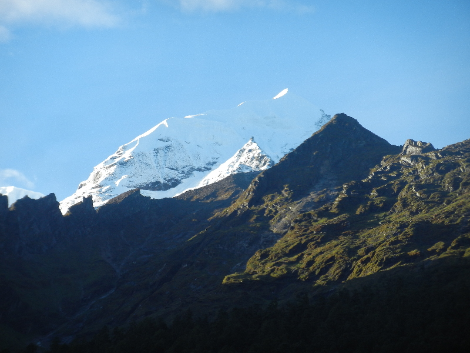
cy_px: 176
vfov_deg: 5.9
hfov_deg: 7.9
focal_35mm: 252
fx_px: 3422
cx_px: 235
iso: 160
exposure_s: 1/200
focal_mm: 45.3
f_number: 5.3
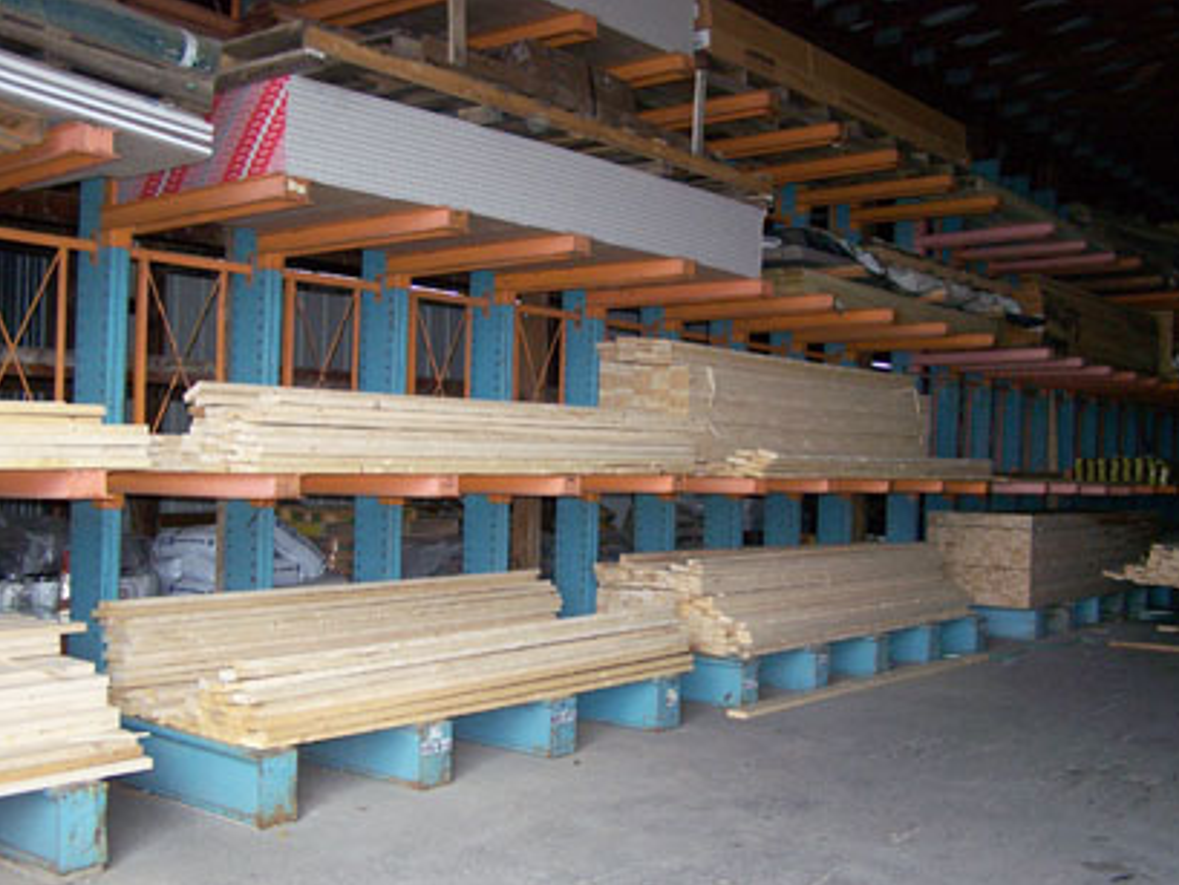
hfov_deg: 47.8
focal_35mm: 39
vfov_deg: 36.8
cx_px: 602
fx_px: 1329
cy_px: 451
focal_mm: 6.3
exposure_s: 1/60
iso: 160
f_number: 2.8
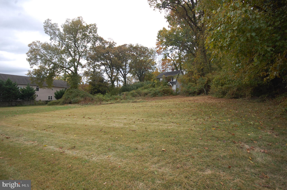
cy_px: 95
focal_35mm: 16
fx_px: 131
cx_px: 144
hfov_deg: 95.0
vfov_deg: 71.9
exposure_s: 1/160
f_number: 6.3
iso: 200
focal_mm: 11
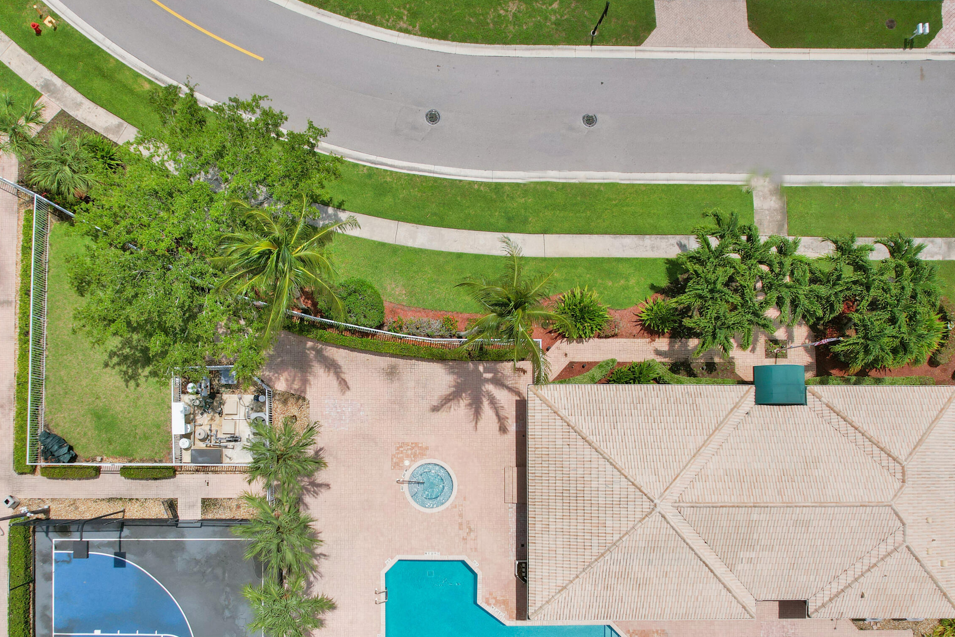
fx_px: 769
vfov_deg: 44.5
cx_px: 389
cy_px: 411
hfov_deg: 63.2
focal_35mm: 29
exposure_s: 1/4000
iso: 130
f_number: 2.8
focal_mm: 8.38
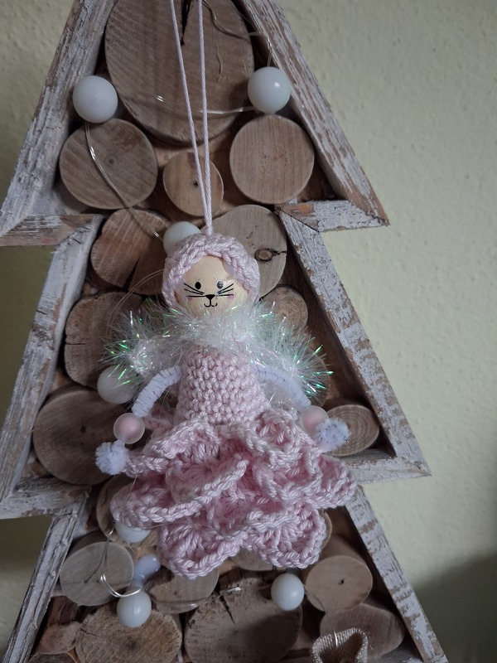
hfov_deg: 51.4
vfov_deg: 65.3
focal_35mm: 27
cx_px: 248
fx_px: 517
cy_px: 332
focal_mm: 4
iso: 640
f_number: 1.8
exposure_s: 1/25
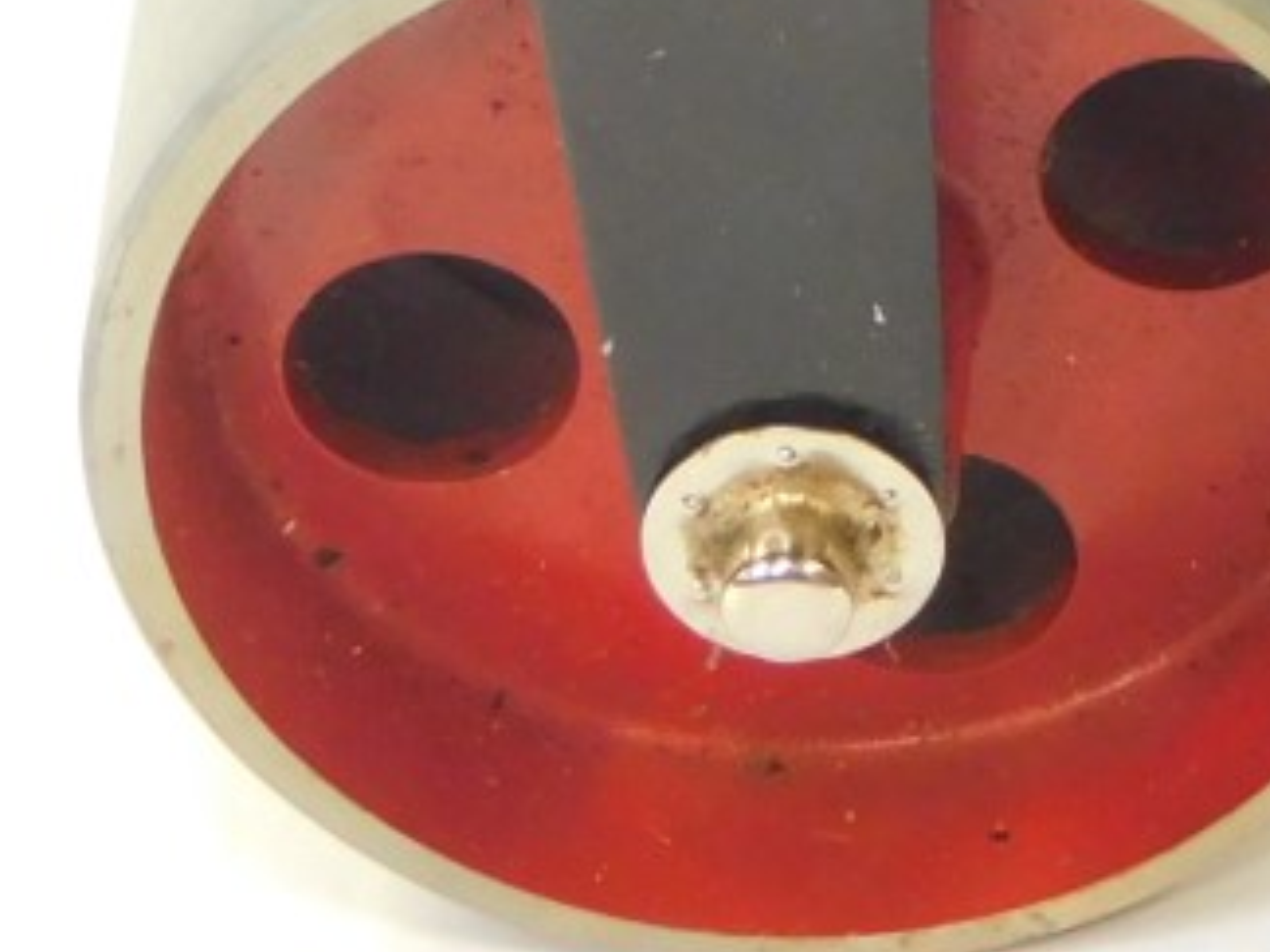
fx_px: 11593
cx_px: 2803
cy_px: -1128
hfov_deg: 6.1
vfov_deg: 4.6
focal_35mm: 316
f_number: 4.3
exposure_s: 1/20
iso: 400
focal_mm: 12.6
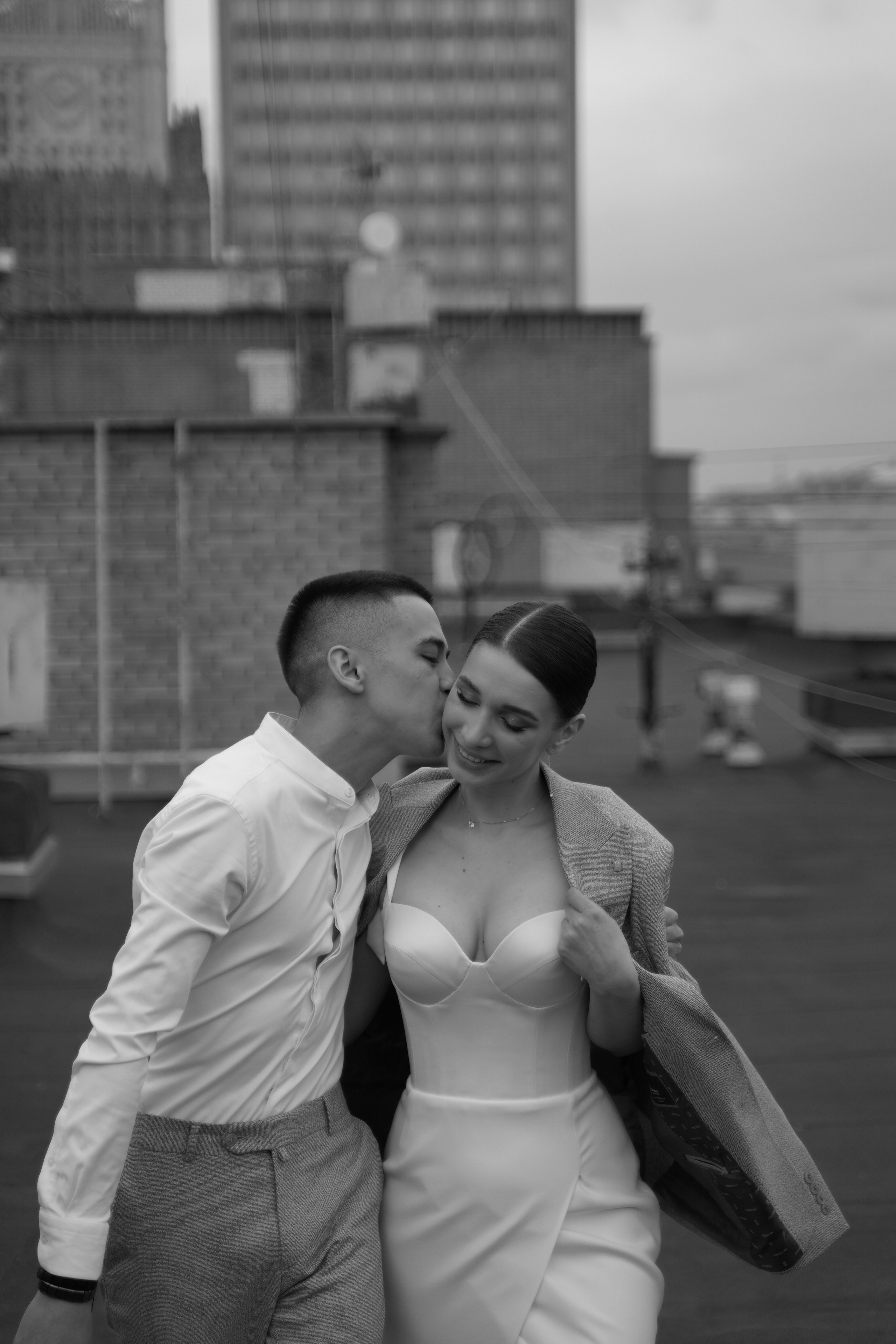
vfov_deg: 30.5
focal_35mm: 66
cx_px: 448
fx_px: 2464
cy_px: 672
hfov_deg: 20.6
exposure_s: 1/2500
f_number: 2.8
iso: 200
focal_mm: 66
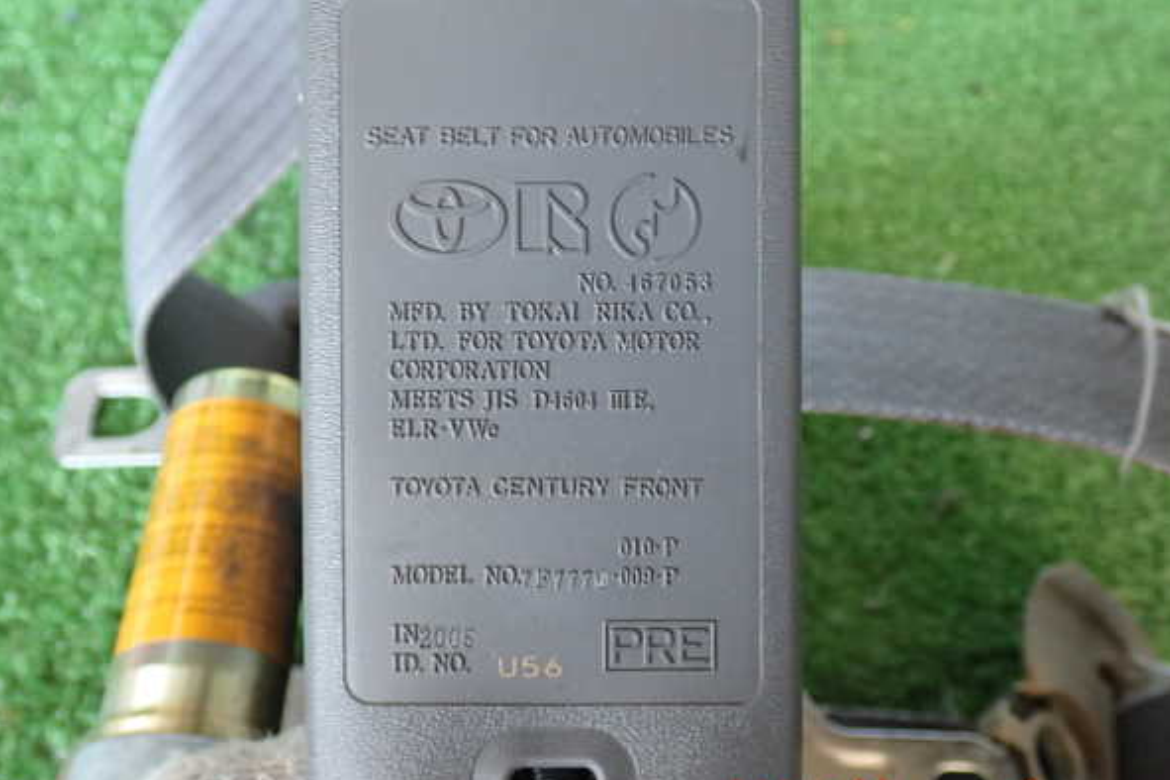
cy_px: 380
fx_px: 1235
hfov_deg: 50.7
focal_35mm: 38
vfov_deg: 35.1
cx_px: 586
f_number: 2.5
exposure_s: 1/40
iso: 500
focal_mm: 6.37
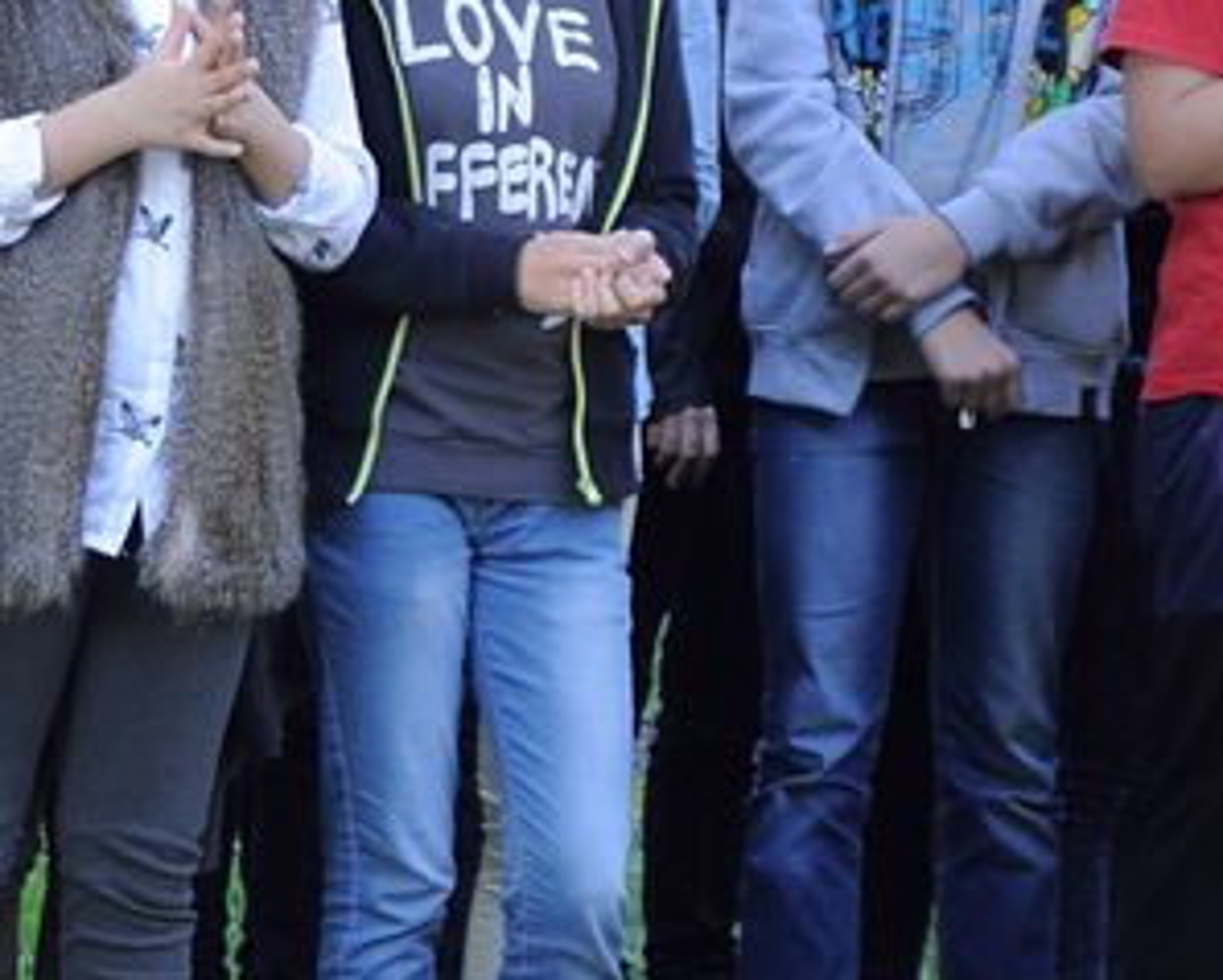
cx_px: -358
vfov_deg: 3.7
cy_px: 208
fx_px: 15297
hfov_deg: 4.6
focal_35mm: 422
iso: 400
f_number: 5.6
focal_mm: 105
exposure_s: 1/60
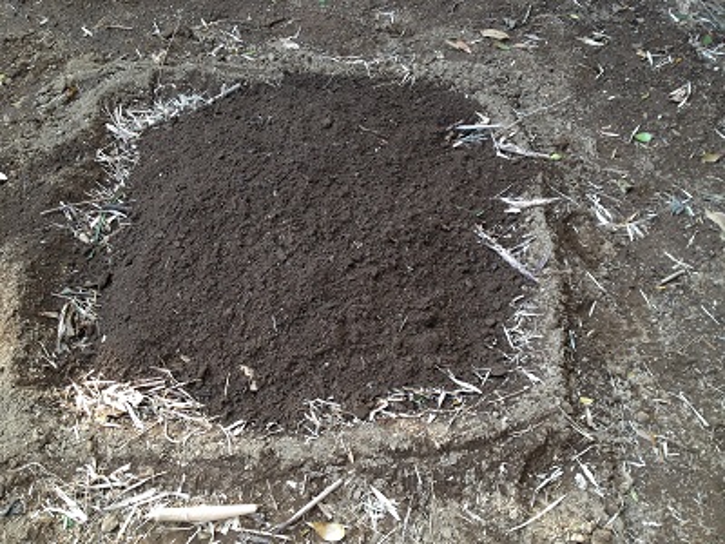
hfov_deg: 52.6
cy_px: 272
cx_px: 362
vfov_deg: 40.7
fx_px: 733
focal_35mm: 35
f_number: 2.4
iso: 50
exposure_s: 1/120
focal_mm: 4.28
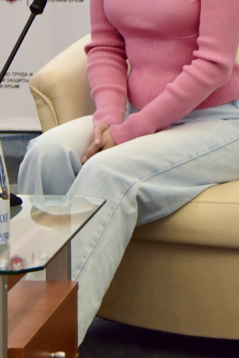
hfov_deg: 7.8
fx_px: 1743
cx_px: 162
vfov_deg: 11.6
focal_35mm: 175
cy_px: 0
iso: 1100
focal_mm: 52
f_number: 5
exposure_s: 1/60
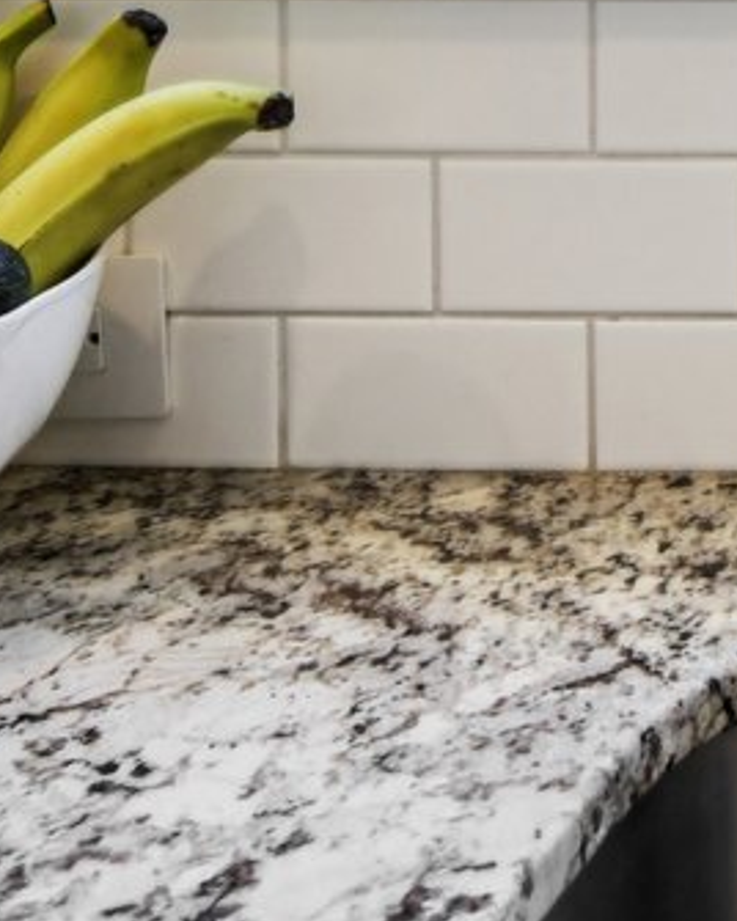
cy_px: -452
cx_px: 1565
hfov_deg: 14.3
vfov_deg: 19.4
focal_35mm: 86
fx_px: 2345
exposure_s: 1/100
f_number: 8
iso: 400
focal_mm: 15
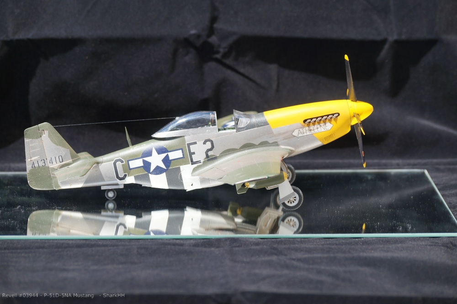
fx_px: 2284
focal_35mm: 180
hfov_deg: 11.4
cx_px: 228
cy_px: 152
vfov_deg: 7.6
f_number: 5.6
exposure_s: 1/320
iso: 100
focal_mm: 120
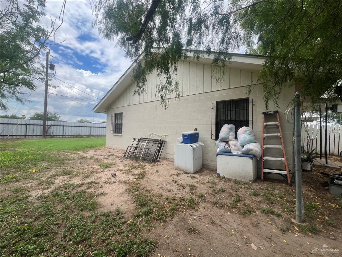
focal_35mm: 13
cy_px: 128
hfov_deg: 106.2
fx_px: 128
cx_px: 171
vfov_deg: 89.9
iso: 32
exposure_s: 1/874
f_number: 1.8
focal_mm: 1.57
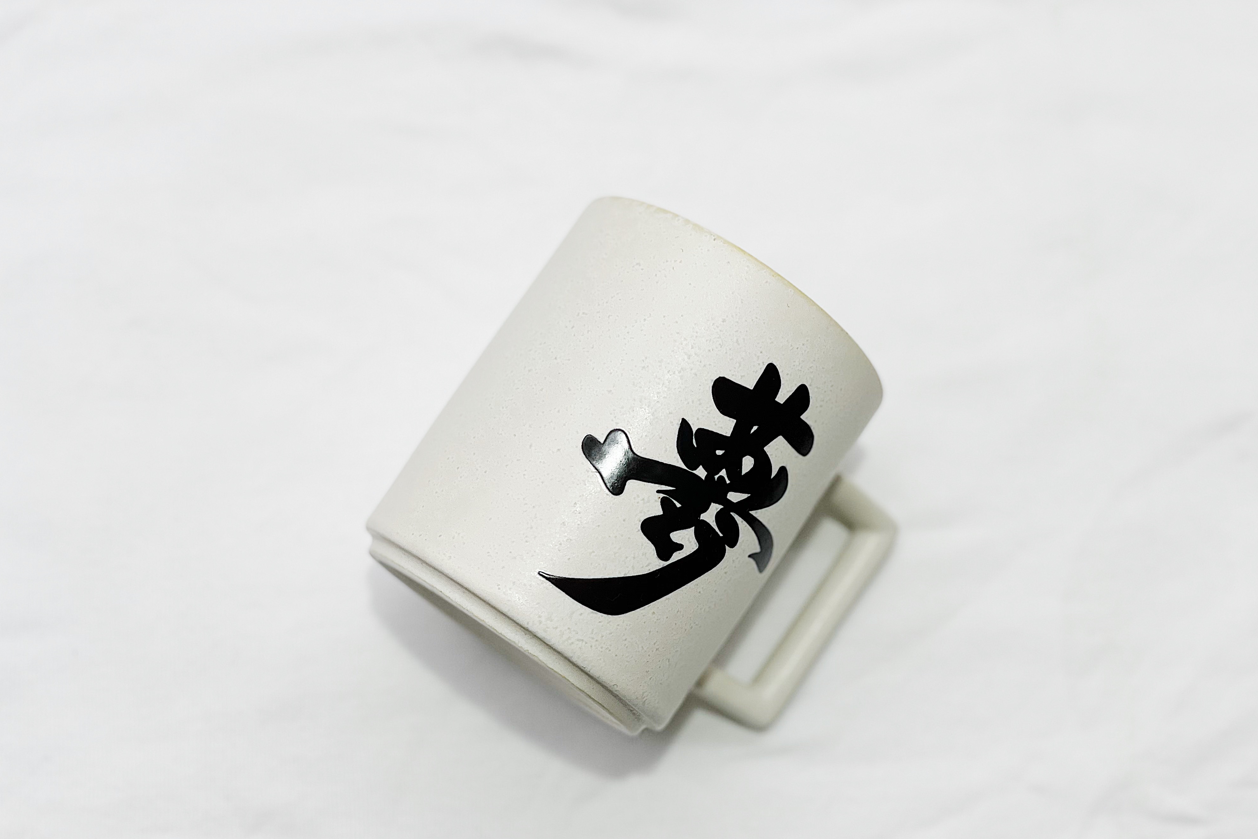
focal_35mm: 55
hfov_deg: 36.2
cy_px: 474
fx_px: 1922
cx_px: 637
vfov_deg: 24.6
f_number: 2
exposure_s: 1/100
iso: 32
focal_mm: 6
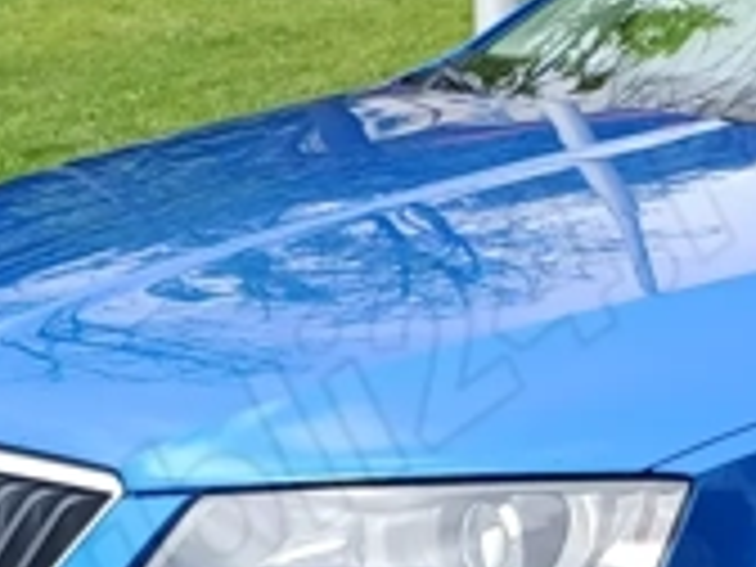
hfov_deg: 12.9
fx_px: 3254
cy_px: 486
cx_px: 904
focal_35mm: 149
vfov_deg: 9.9
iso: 50
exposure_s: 1/498
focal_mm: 4.65
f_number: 1.8
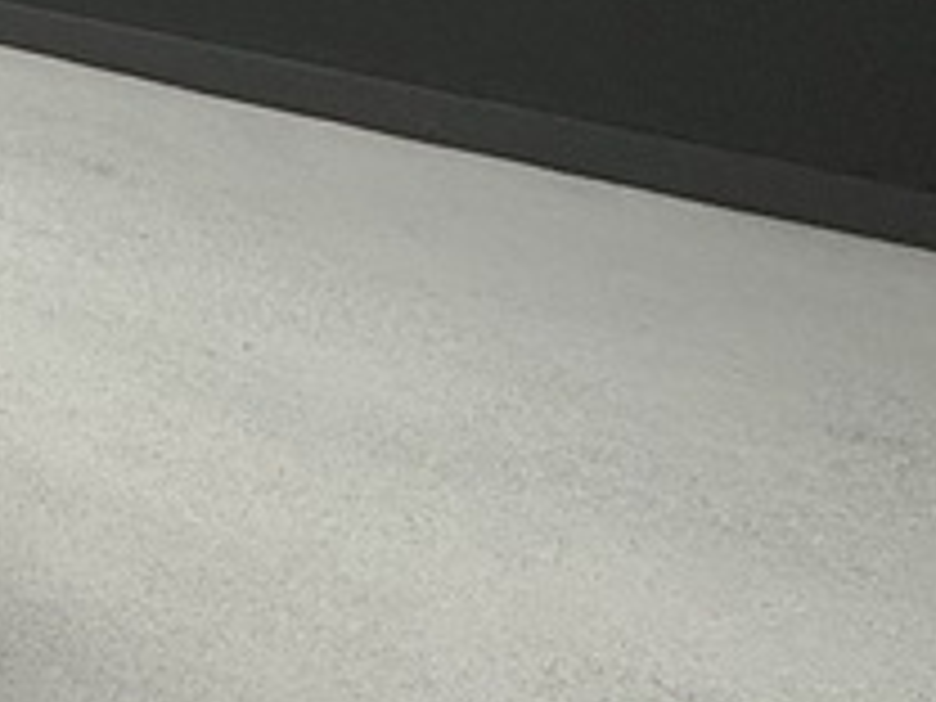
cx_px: -1174
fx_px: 1866
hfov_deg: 16.3
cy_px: -32
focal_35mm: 69
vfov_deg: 20.5
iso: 200
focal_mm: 2.22
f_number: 2.2
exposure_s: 1/100
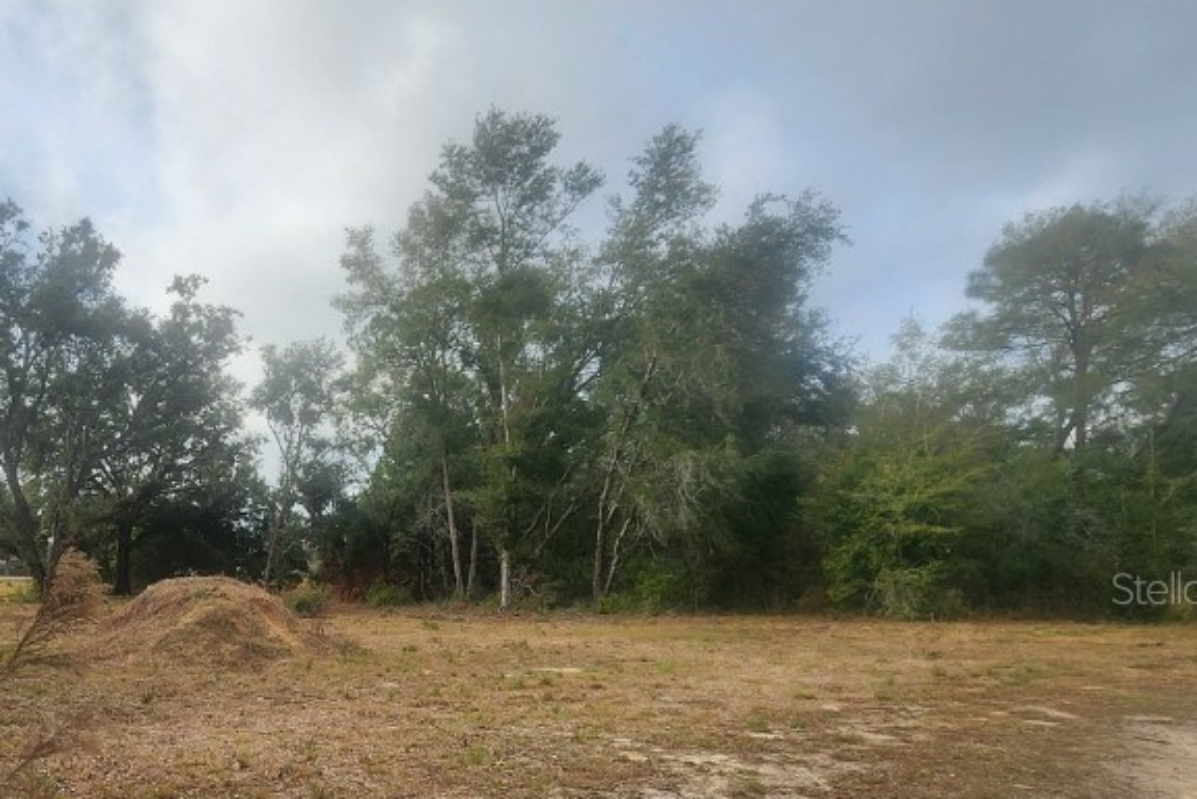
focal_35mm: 24
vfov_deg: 51.2
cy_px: 587
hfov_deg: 67.1
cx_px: 245
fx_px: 798
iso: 50
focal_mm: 2.2
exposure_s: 1/1126
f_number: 2.2
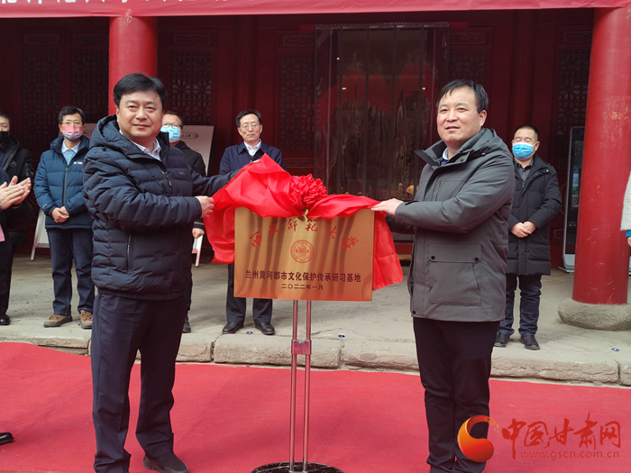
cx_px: 316
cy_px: 236
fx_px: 656
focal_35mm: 36
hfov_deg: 51.4
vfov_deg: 39.7
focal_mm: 6.72
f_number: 1.69
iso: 50
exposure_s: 1/239
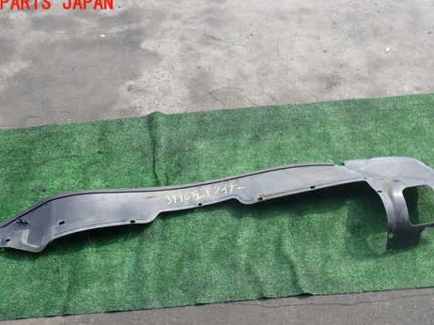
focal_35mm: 39
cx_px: 225
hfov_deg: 47.9
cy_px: 203
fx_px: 489
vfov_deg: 36.6
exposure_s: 1/400
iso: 100
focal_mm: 5.4
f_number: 3.2
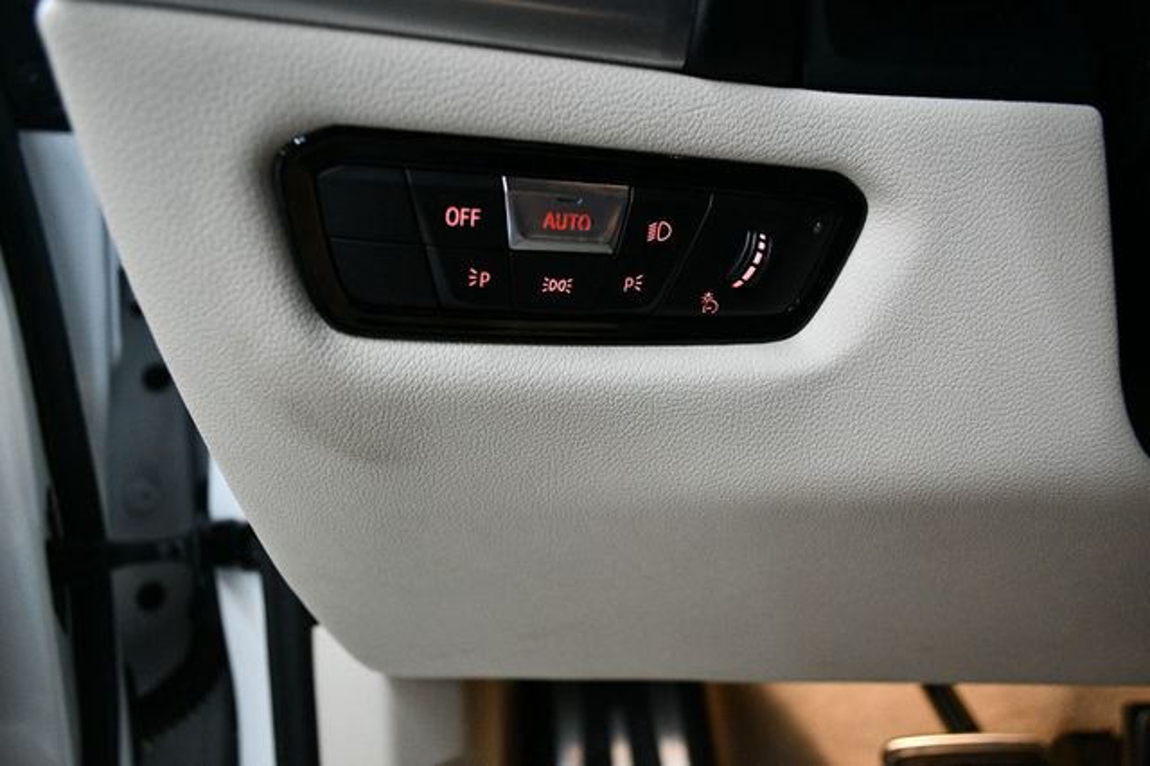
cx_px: 575
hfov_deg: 67.4
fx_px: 862
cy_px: 383
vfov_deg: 47.9
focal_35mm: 27
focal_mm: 18
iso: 3200
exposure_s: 1/100
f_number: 3.5
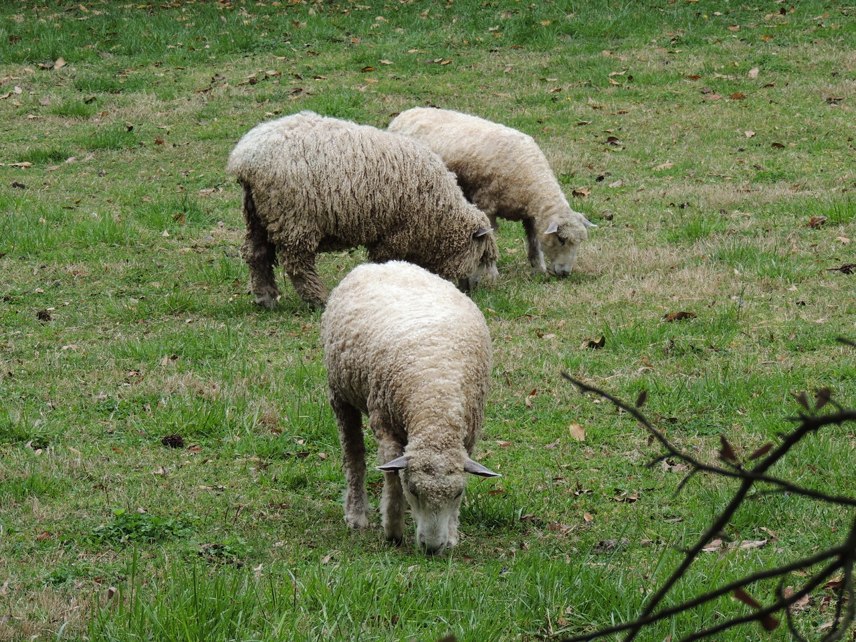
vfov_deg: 9.6
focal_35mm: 155
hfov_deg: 12.7
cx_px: 428
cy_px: 321
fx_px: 3833
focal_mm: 27.6
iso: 100
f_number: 4.4
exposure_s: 1/200
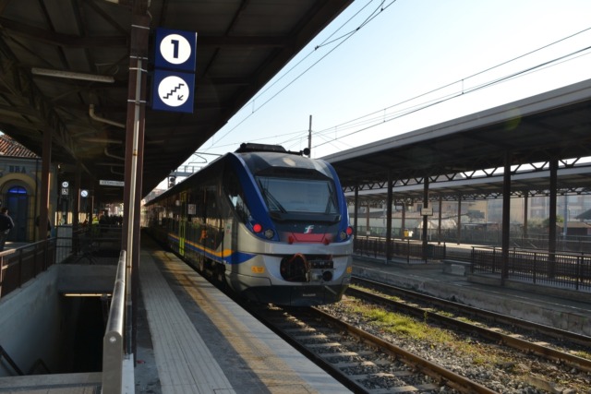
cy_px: 197
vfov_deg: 43.6
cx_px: 296
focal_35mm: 30
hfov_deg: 61.9
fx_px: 493
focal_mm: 20
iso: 100
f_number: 7.1
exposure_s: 1/200
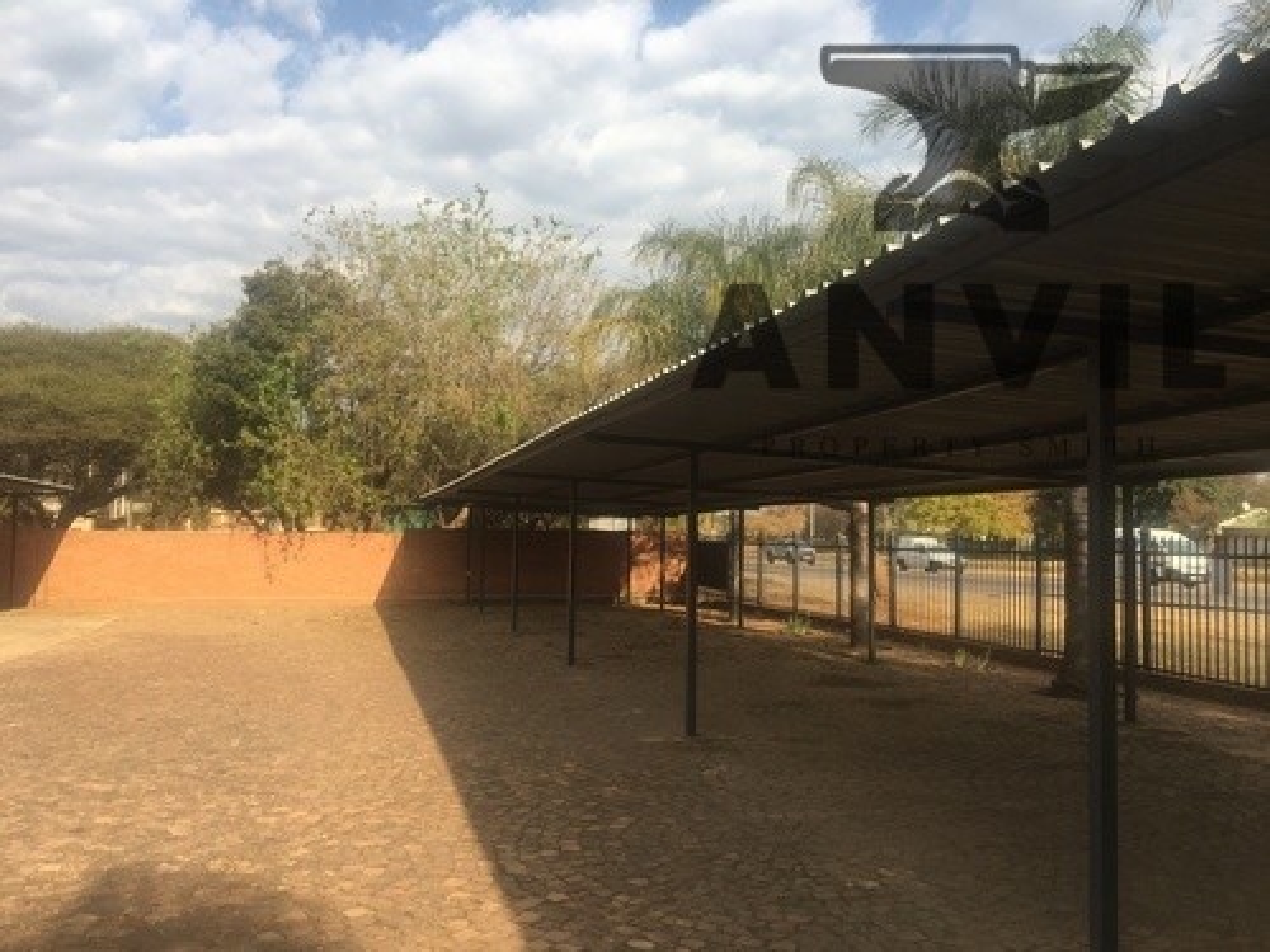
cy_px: 476
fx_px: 1064
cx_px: 635
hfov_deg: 61.7
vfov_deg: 48.2
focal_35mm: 29
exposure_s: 1/855
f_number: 2.2
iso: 25
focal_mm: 4.15
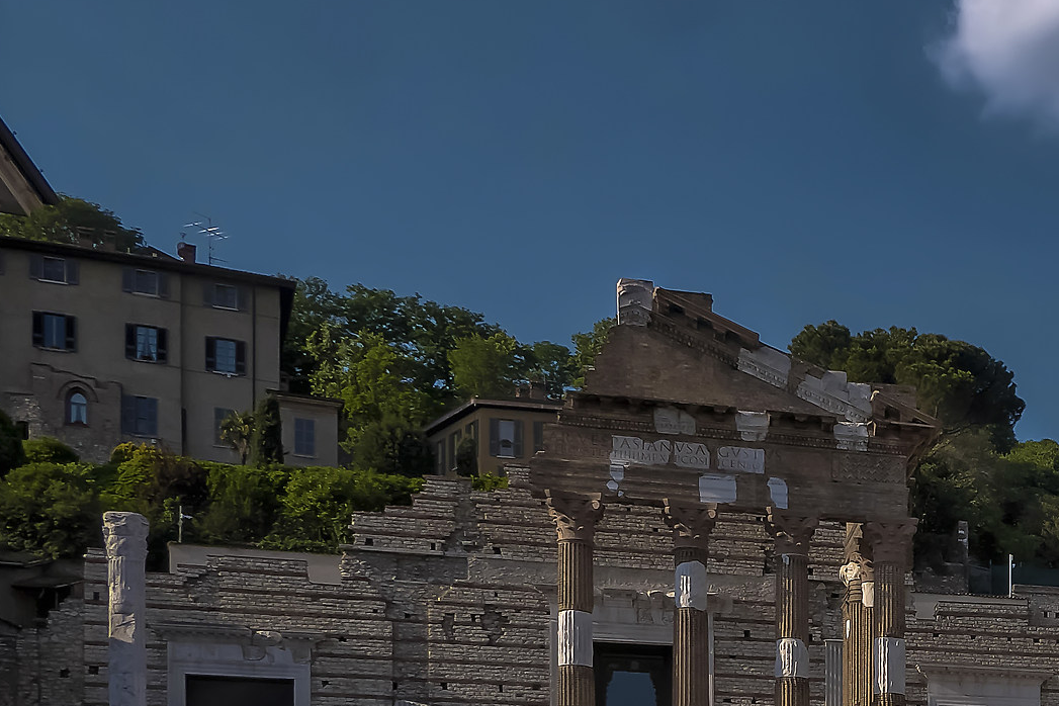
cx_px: 1199
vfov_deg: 24.3
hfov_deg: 31.6
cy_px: 543
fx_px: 1618
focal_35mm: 55
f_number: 8
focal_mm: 8.8
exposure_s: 1/320
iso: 125
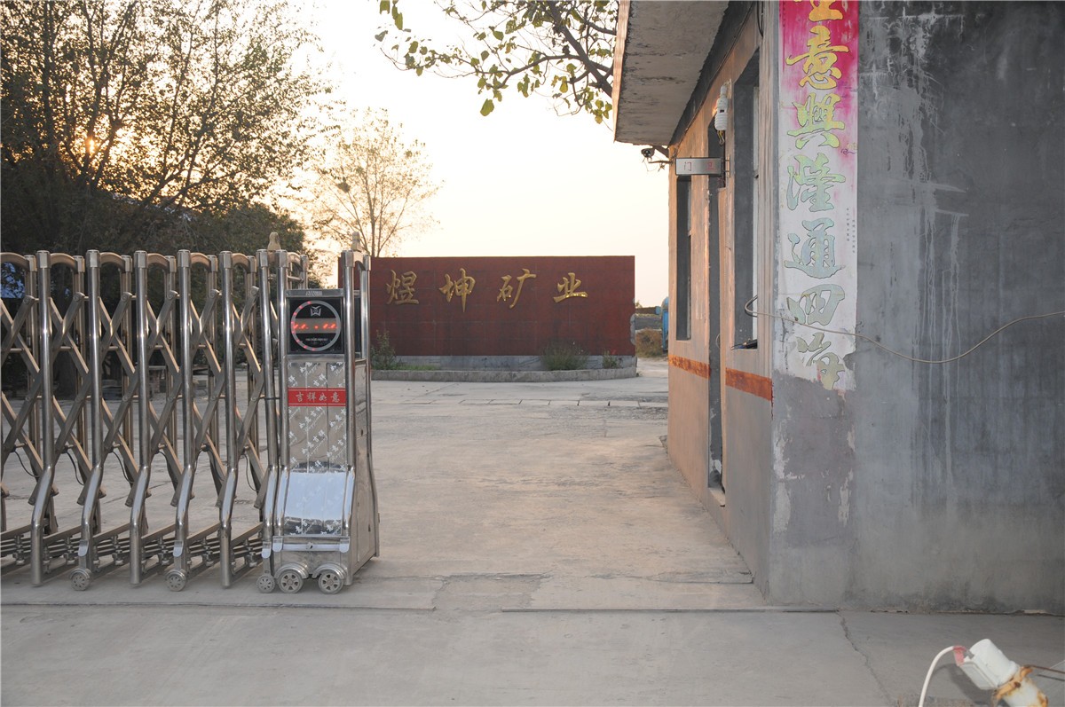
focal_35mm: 38
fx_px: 1108
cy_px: 354
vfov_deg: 35.4
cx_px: 532
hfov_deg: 51.3
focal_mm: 25
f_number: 4
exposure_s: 1/250
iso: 200
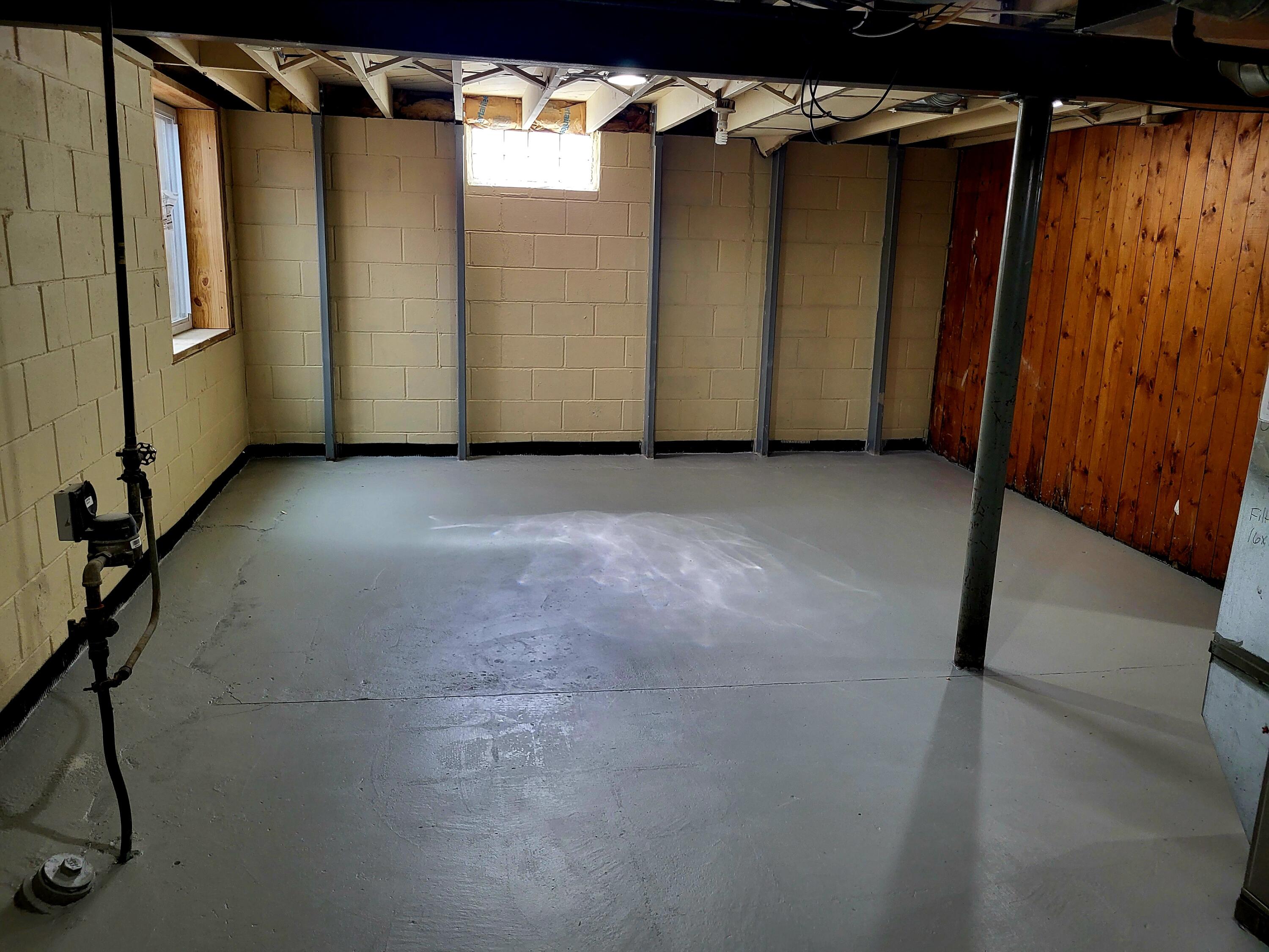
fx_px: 953
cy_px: 476
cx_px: 634
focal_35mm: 26
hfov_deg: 67.3
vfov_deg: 53.1
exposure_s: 1/60.2
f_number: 1.8
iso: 200
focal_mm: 5.4
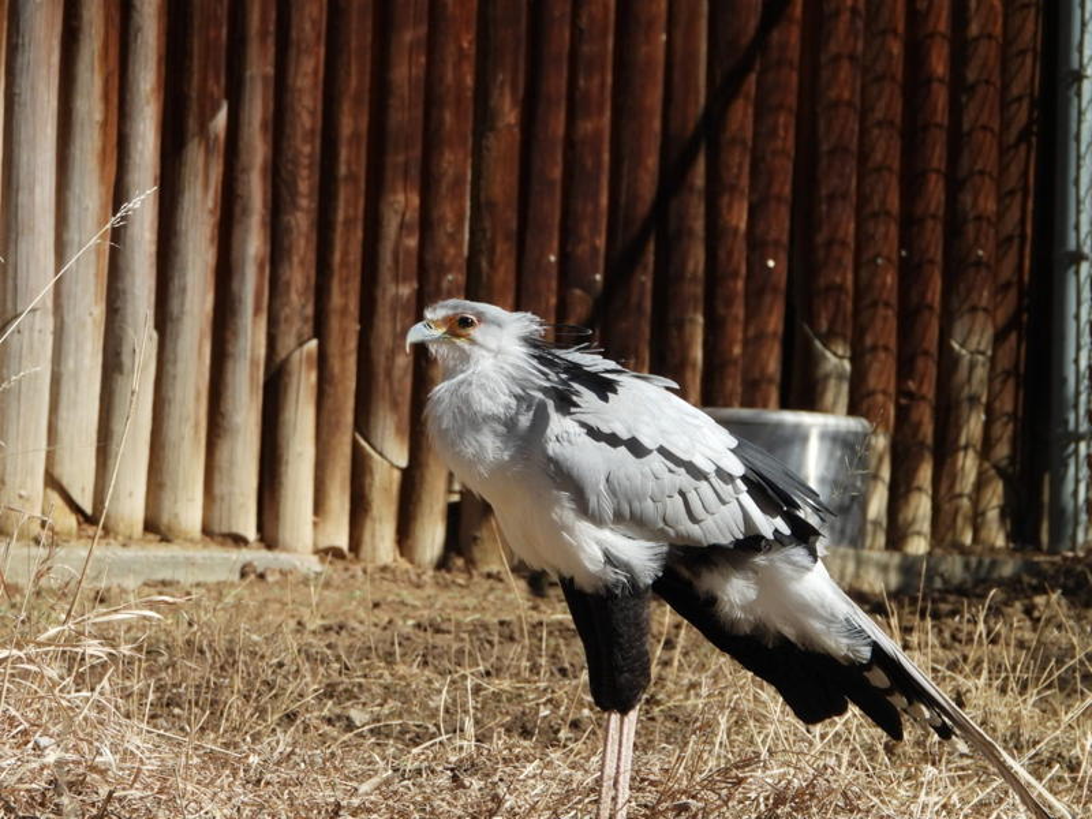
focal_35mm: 567
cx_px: 546
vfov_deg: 2.6
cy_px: 410
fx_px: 17887
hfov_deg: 3.5
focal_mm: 102
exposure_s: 1/640
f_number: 5
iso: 100
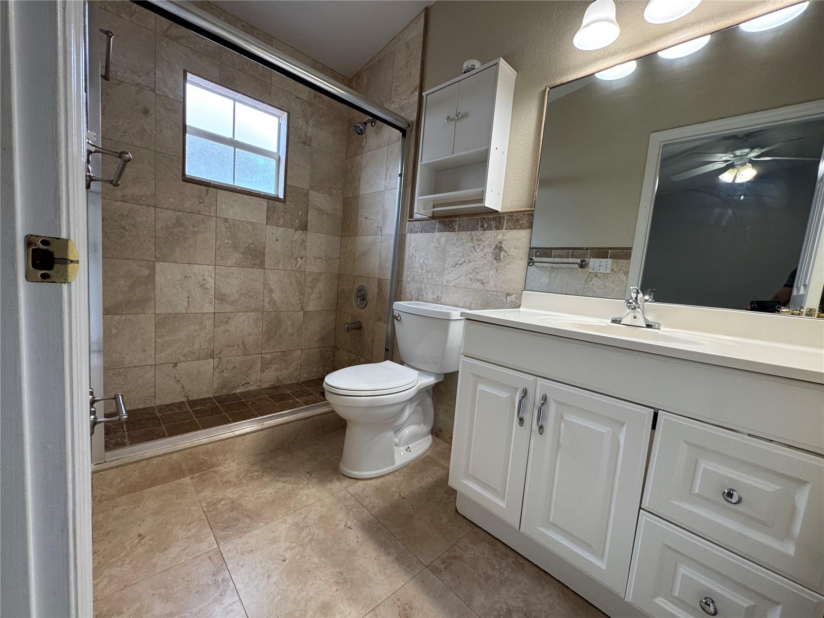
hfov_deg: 102.1
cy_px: 309
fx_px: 333
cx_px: 412
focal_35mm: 14
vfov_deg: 85.7
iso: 160
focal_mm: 2.22
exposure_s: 1/120
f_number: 2.2
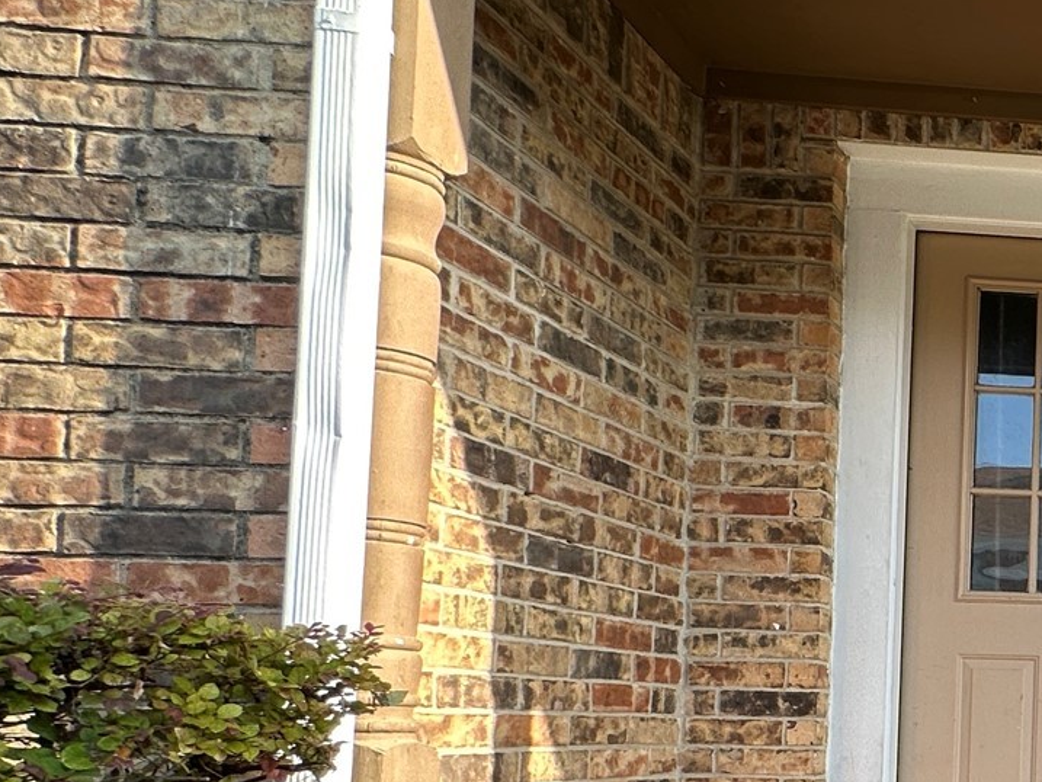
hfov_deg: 31.3
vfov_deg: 34.2
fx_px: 1204
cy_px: 692
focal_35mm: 40
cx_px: 1461
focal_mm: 2.22
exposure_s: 1/235
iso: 40
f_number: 2.2
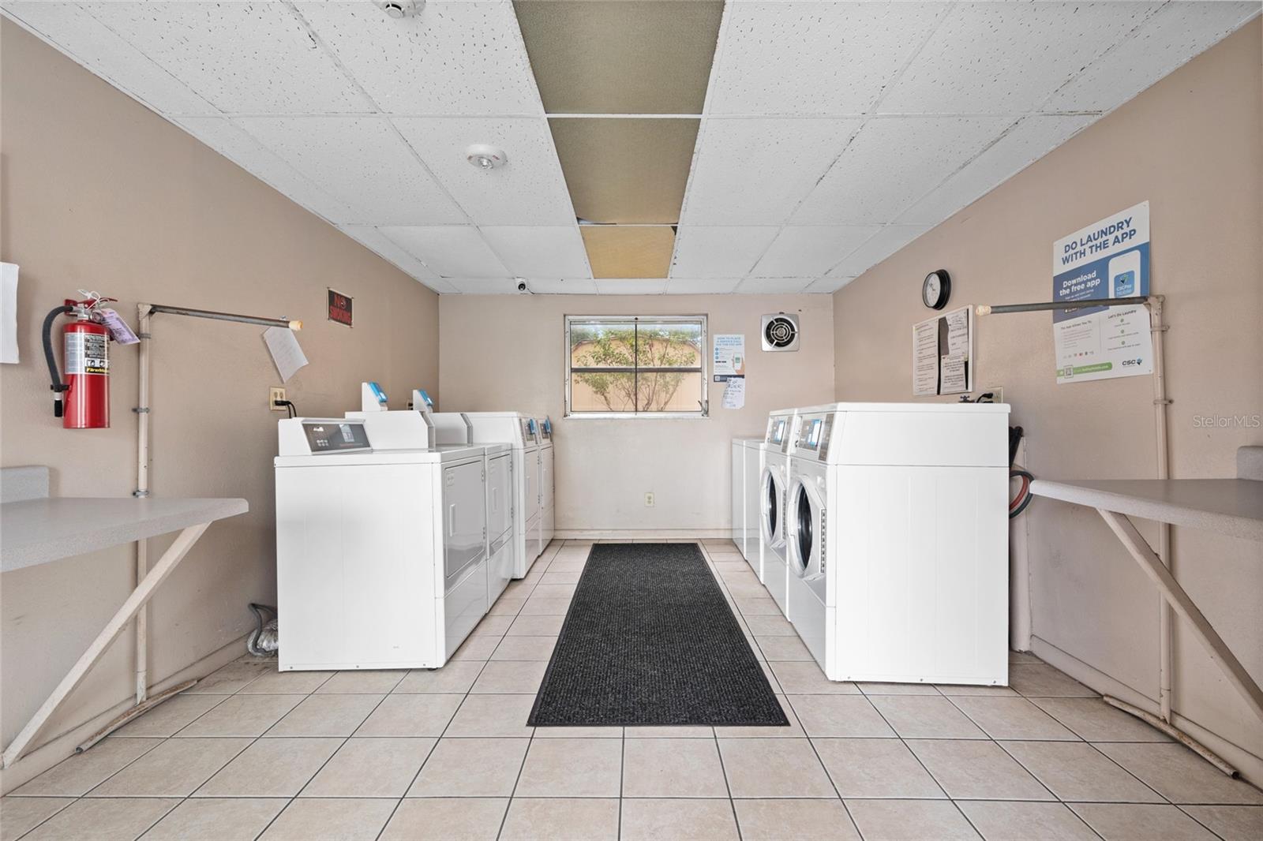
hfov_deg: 96.7
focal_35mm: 16
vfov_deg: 73.7
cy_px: 420
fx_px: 561
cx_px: 632
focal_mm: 16
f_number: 9
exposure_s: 3.2
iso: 250
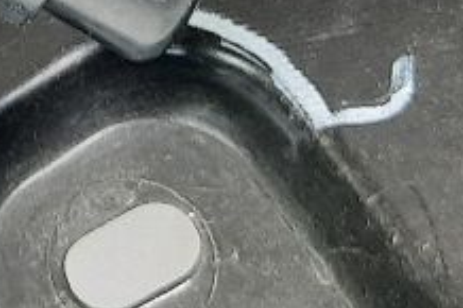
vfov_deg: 9.0
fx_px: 1838
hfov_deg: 13.8
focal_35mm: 143
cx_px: -151
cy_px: -327
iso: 320
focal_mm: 4.6
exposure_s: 1/25
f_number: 2
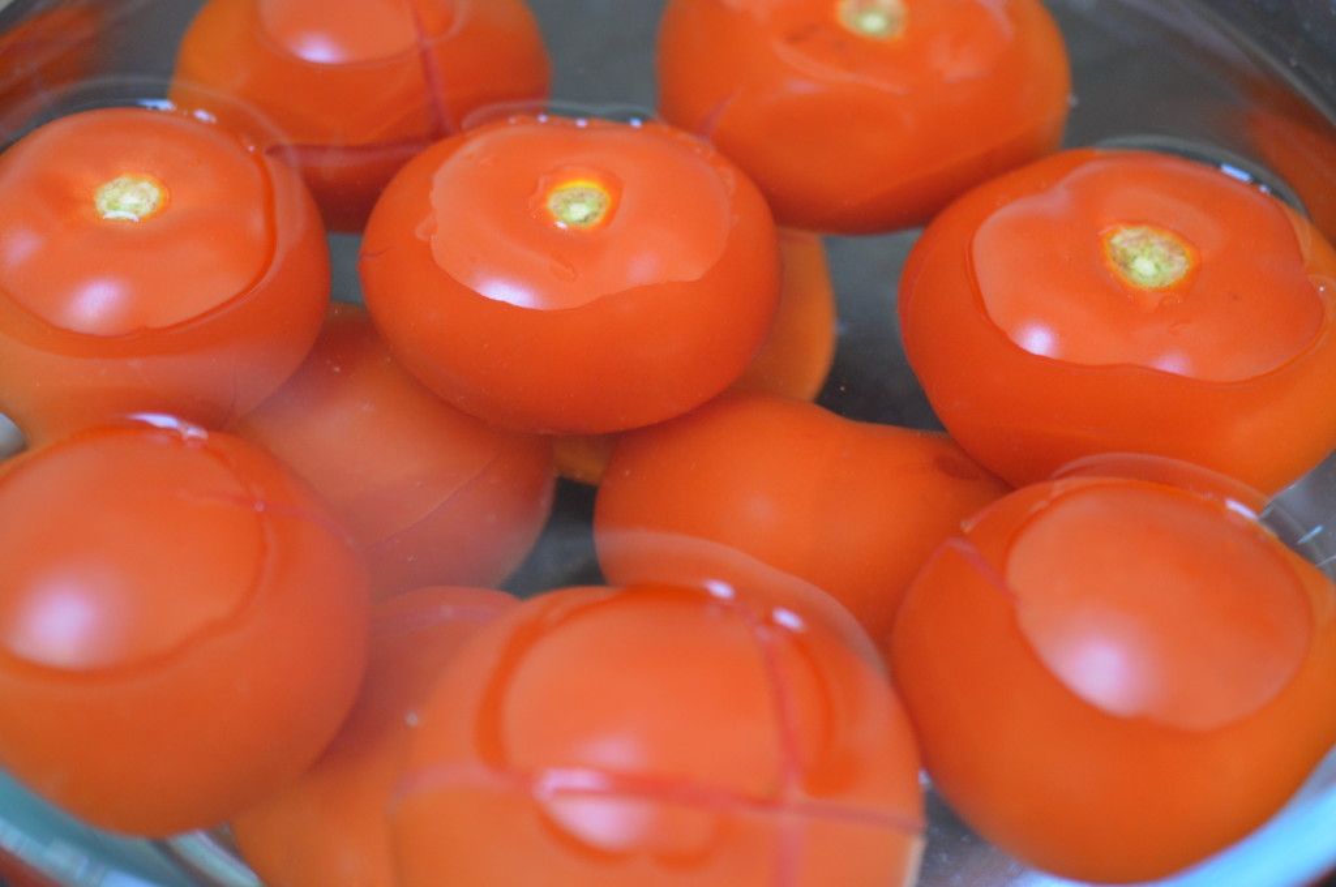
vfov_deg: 22.6
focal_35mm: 60
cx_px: 668
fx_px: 2224
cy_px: 444
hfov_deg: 33.4
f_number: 3
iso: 800
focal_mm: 40
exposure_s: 1/60
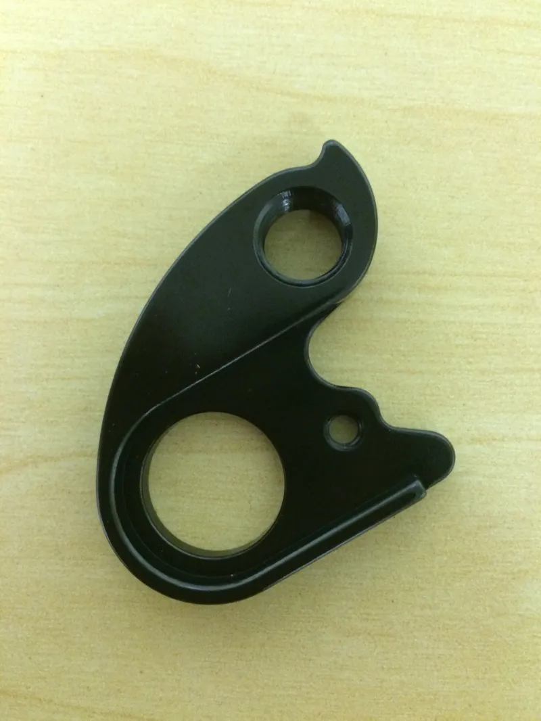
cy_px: 360
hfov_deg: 48.2
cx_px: 270
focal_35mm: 29
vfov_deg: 61.6
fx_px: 604
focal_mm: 4.15
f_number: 2.2
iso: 250
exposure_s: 1/17
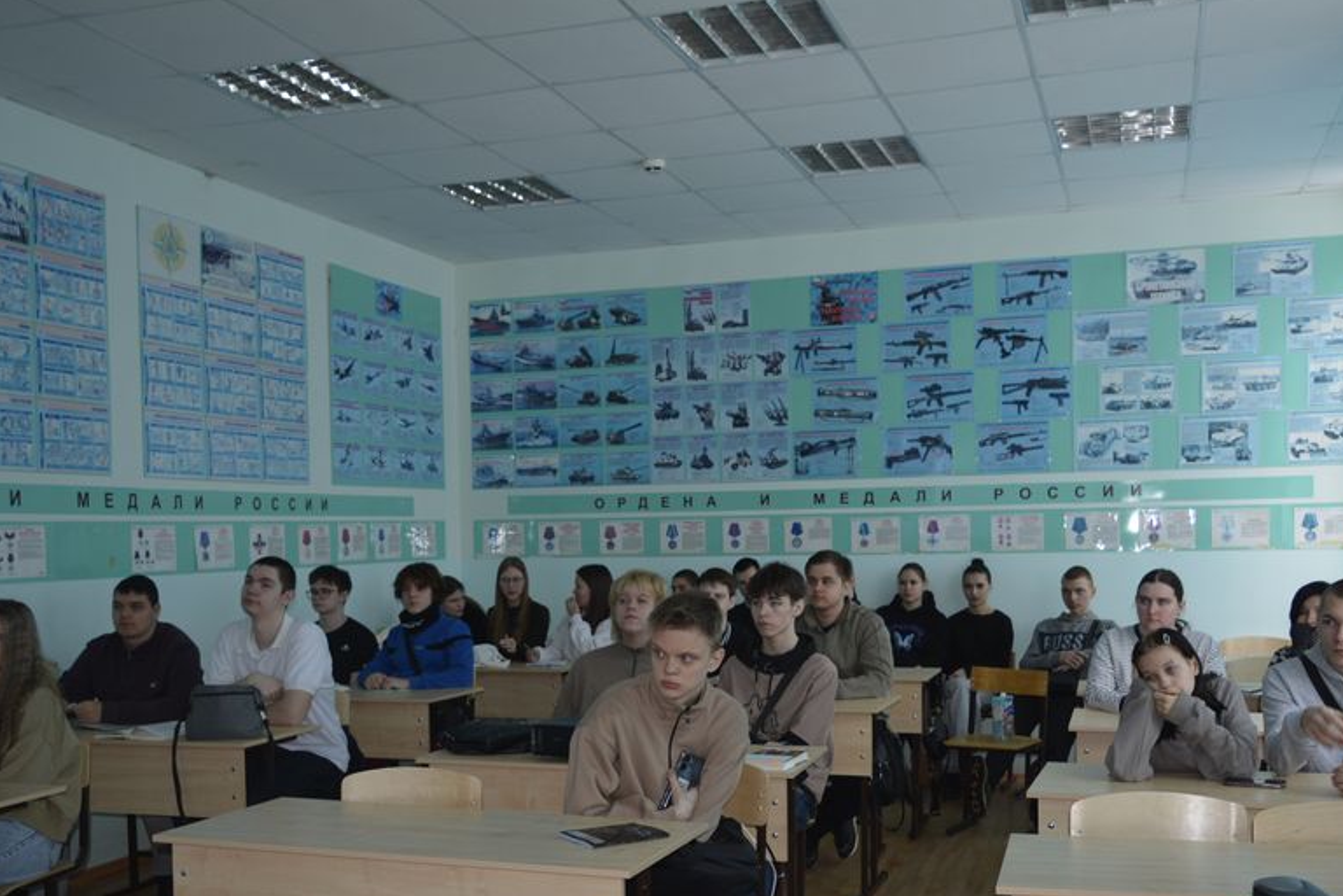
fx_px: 1343
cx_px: 694
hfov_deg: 53.1
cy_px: 587
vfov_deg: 36.5
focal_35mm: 36
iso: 400
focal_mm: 18
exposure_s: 1/100
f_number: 3.5
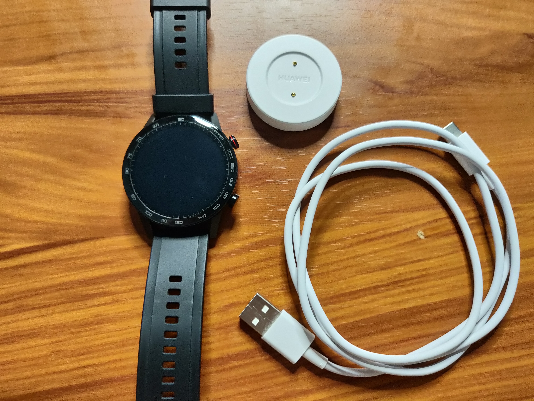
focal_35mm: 25
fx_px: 386
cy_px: 200
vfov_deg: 54.9
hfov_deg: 69.4
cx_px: 267
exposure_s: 1/14
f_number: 1.7
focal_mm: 4.25
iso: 1250
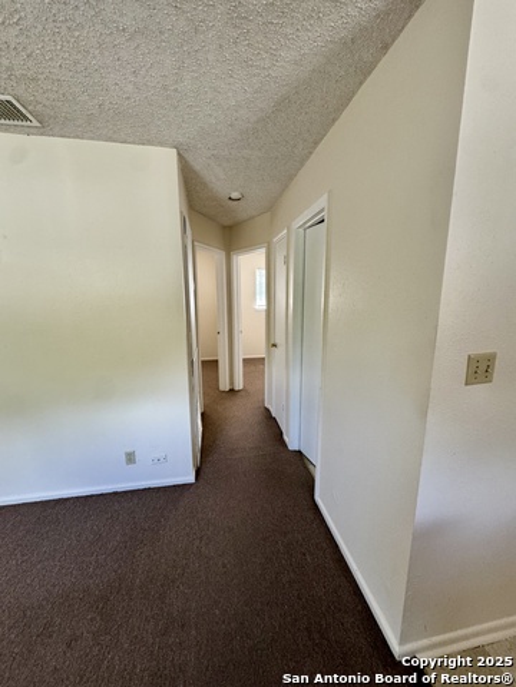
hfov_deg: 85.7
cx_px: 258
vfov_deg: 102.1
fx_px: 278
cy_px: 344
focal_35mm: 14
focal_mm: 2.22
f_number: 2.2
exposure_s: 1/99
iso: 200
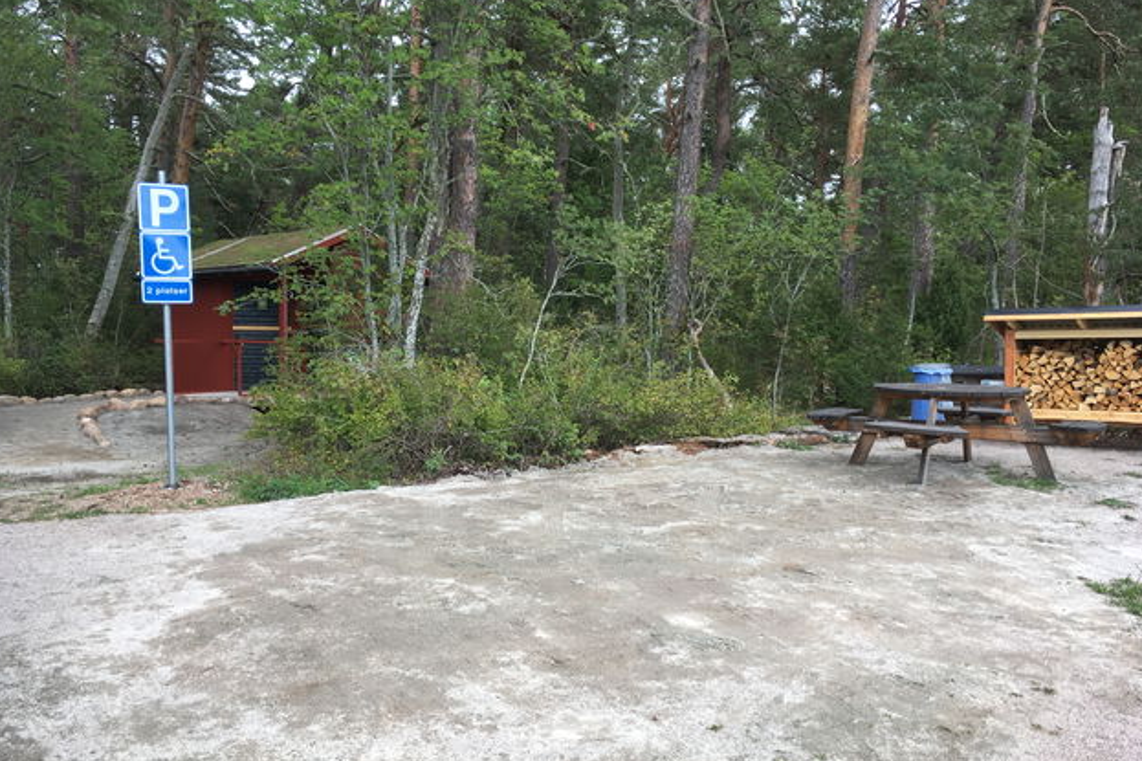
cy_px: 402
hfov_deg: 60.3
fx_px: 983
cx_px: 570
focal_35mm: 31
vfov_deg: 42.3
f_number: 2.2
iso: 25
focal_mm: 4.15
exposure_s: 1/349
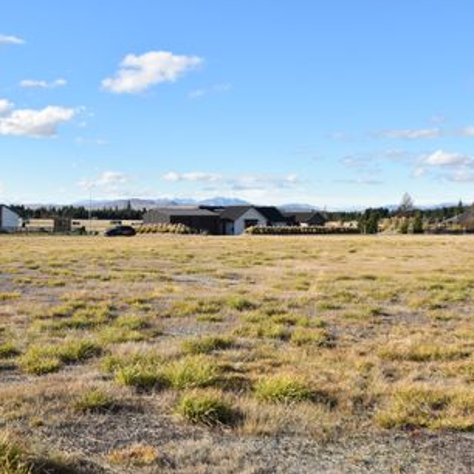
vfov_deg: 36.1
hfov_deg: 35.5
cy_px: 236
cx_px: 139
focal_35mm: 47
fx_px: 728
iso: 200
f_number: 10
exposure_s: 1/400
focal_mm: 24
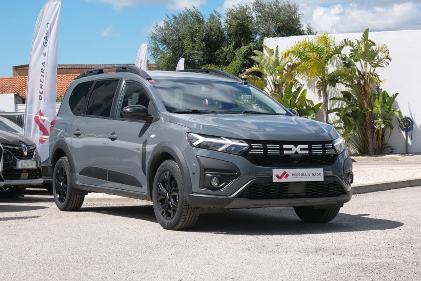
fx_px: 877
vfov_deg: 18.2
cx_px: 206
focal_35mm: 75
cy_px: 141
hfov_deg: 27.0
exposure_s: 1/320
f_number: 9
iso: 160
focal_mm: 45
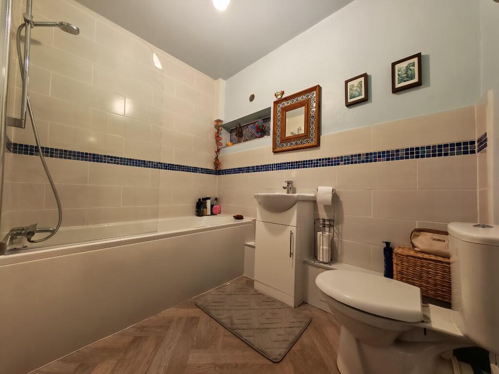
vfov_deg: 94.5
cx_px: 250
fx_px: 173
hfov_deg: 110.5
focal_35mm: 12
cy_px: 187
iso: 800
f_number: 2
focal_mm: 1.82
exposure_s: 1/20
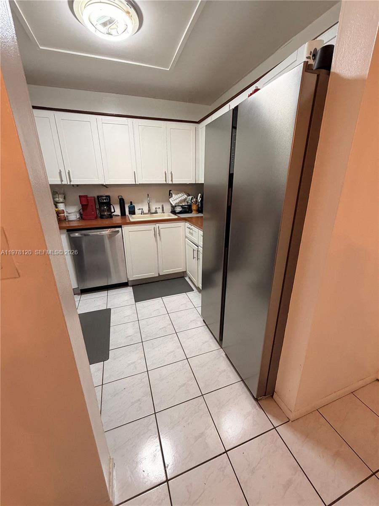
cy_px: 253
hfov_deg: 85.7
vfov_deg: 102.1
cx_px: 190
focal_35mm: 14
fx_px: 204
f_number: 2.2
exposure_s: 1/60
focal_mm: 2.22
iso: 320
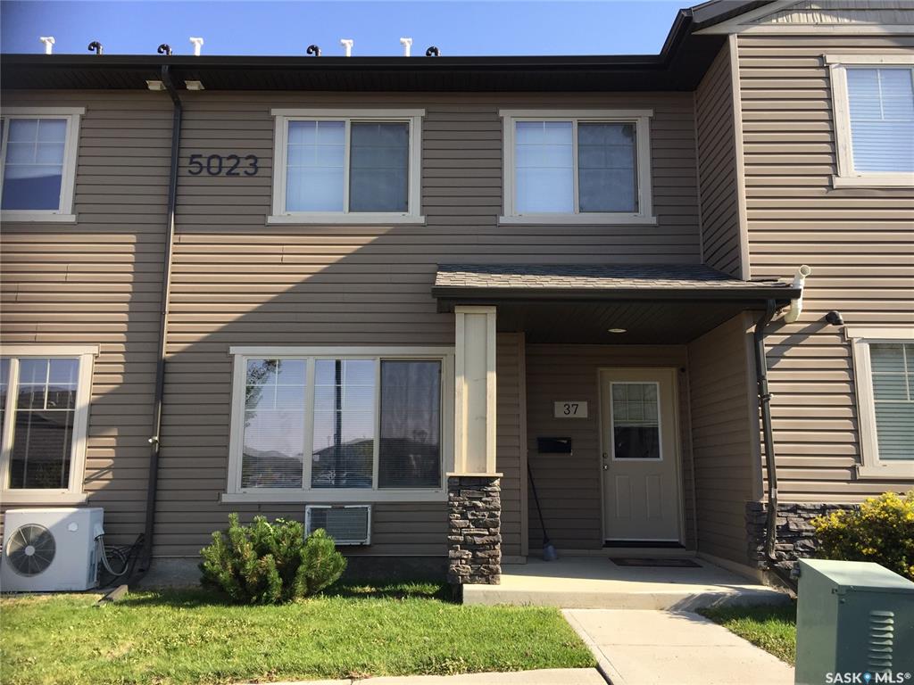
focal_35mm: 29
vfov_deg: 48.2
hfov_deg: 61.7
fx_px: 766
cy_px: 342
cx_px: 457
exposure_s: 1/732
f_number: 2.2
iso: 32
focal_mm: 4.15
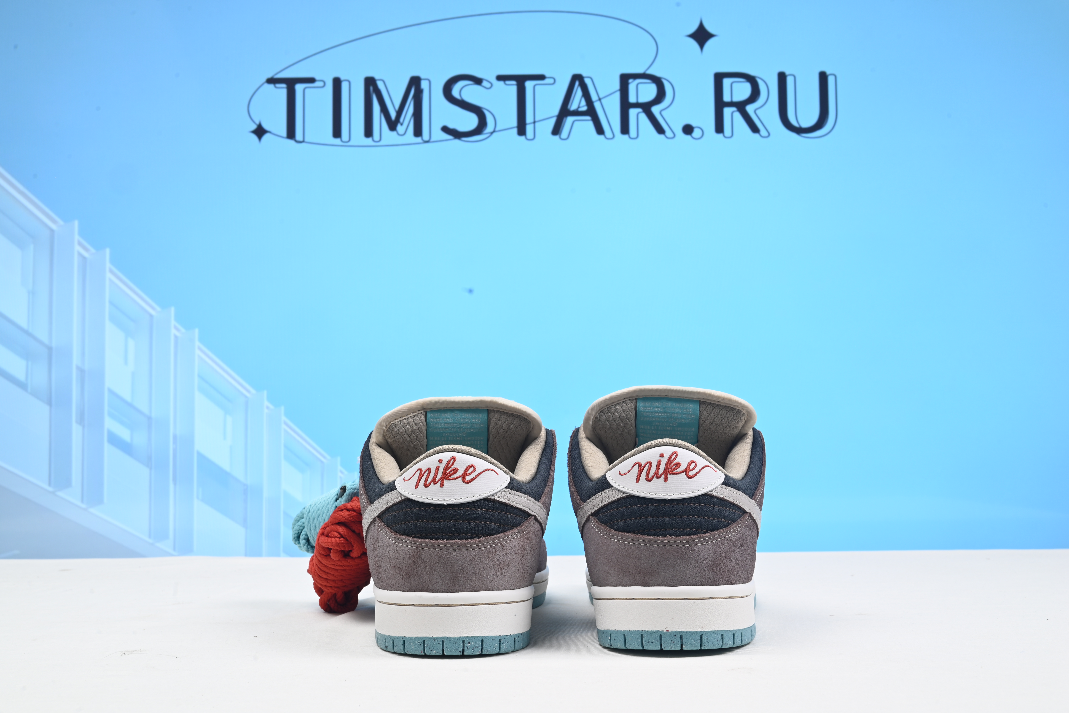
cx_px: 534
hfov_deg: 46.4
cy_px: 356
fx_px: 1248
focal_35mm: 42
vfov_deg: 31.9
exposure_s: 1/2
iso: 100
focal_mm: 42
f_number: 16
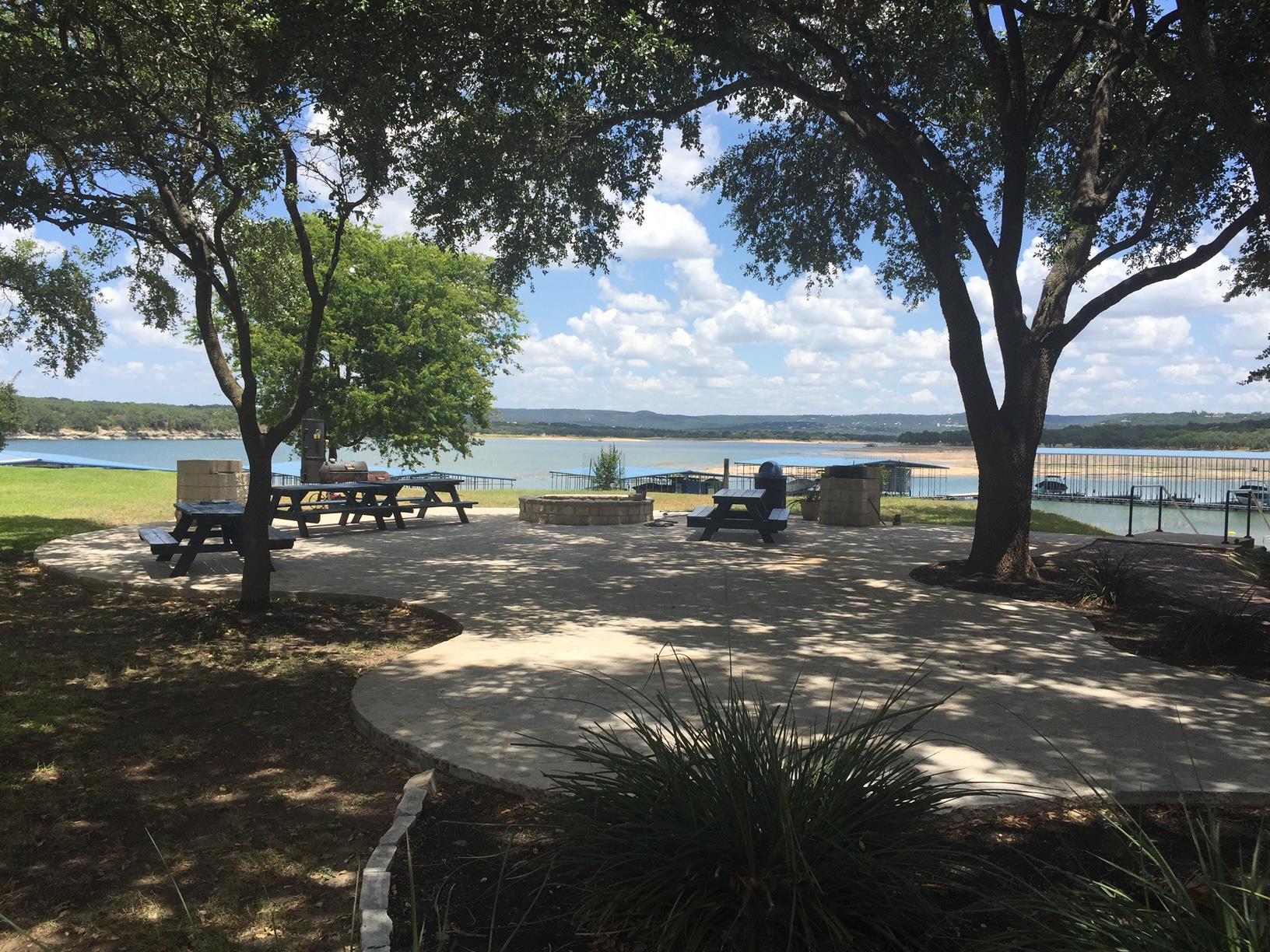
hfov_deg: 61.7
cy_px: 476
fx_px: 1064
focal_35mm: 29
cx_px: 635
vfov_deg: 48.2
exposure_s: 1/1883
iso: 32
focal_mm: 4.15
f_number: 2.2
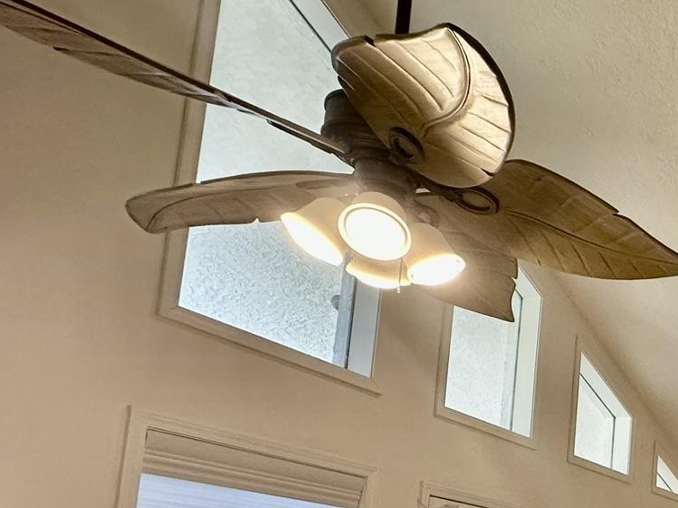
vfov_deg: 33.6
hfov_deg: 33.2
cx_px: 915
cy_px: 538
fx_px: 744
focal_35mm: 38
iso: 160
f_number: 2.2
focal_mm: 2.22
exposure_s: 1/120
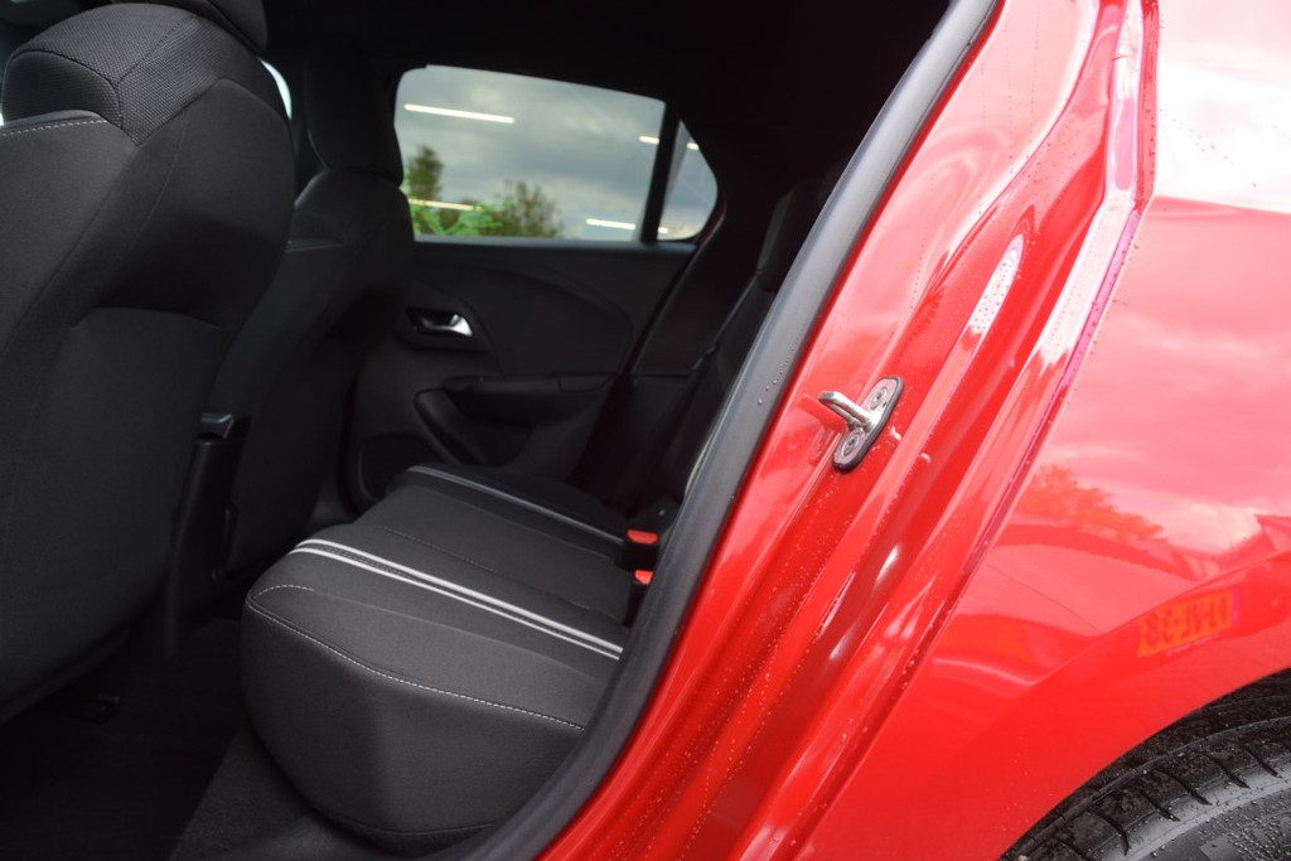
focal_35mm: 27
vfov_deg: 47.9
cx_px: 646
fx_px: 968
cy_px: 430
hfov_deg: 67.4
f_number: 5.6
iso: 400
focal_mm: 18
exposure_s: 1/125
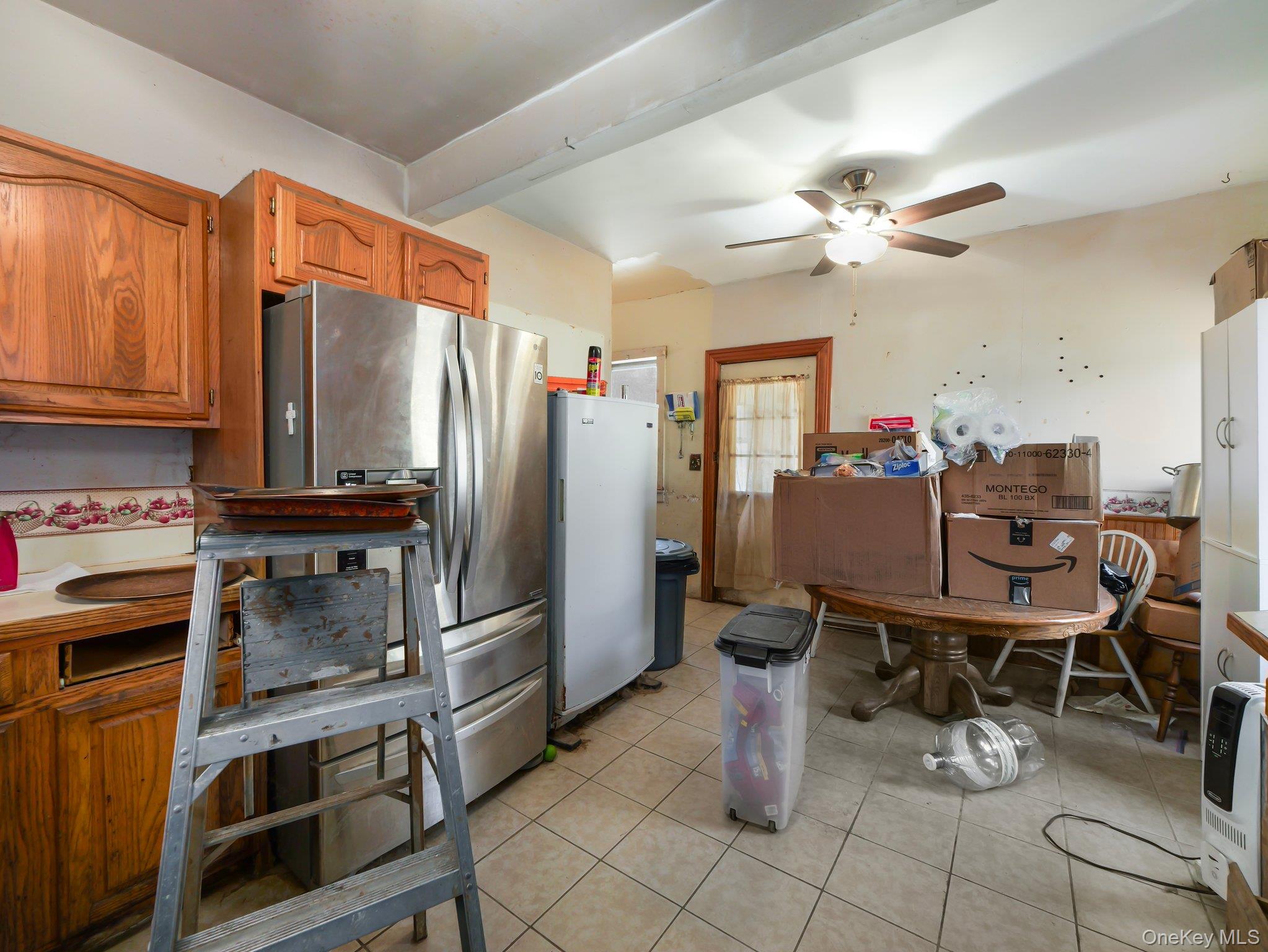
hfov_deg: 102.0
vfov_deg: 85.7
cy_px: 476
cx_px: 634
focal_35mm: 14
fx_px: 513
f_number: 4
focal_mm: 7
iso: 800
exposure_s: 1/6
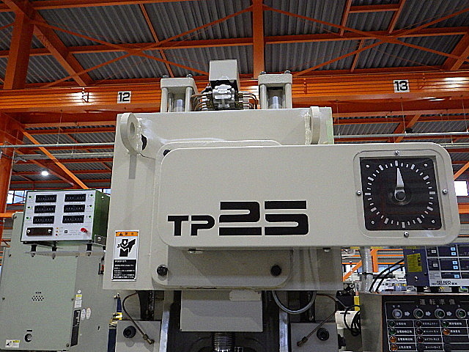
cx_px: 234
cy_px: 176
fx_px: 379
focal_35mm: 28
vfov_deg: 49.7
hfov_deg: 63.4
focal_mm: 5
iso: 1000
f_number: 3.5
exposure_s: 1/45
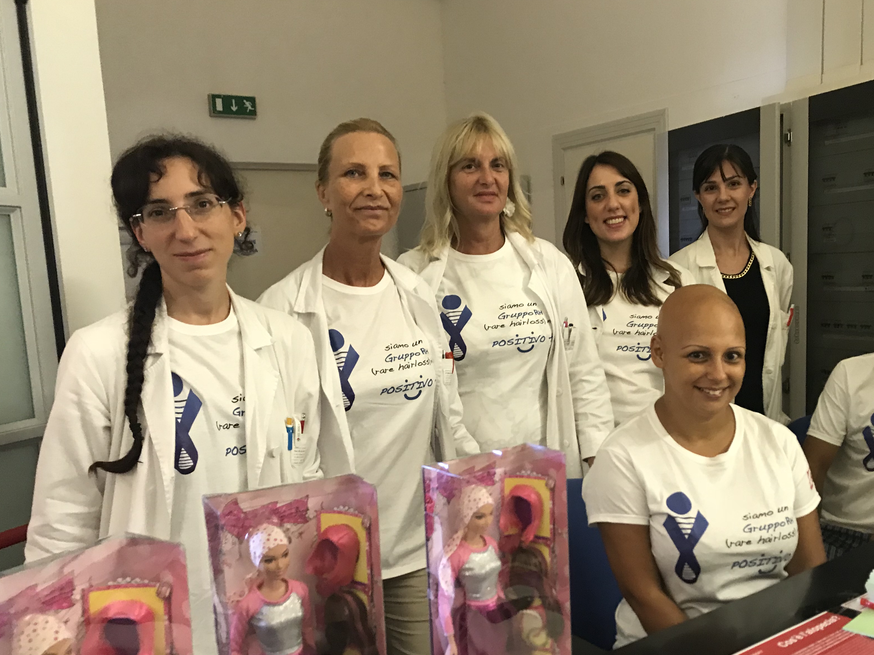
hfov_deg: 50.8
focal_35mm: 36
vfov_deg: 39.5
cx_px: 547
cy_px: 395
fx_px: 909
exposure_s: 1/17
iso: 100
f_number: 1.8
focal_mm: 3.99
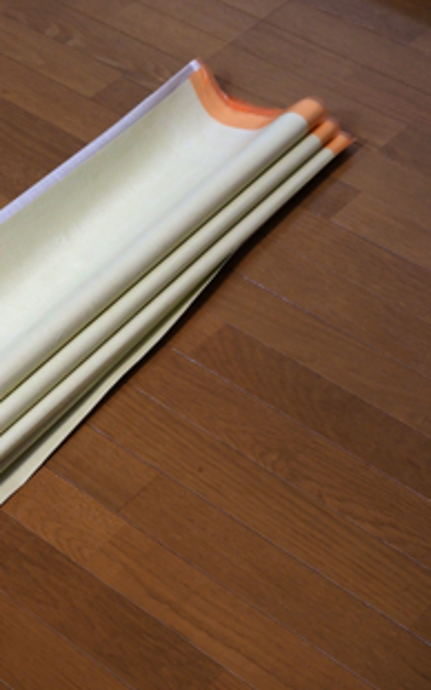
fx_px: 1562
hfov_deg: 15.5
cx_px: 18
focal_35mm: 83
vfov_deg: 24.9
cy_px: 347
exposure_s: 1/60
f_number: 4.5
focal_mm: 29
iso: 1250
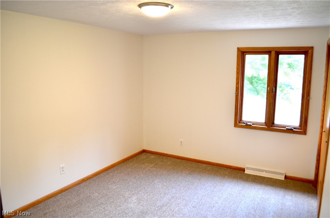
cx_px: 165
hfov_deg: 67.5
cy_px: 109
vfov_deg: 47.7
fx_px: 247
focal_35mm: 27
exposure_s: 1/80
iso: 400
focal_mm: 18
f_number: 4.5
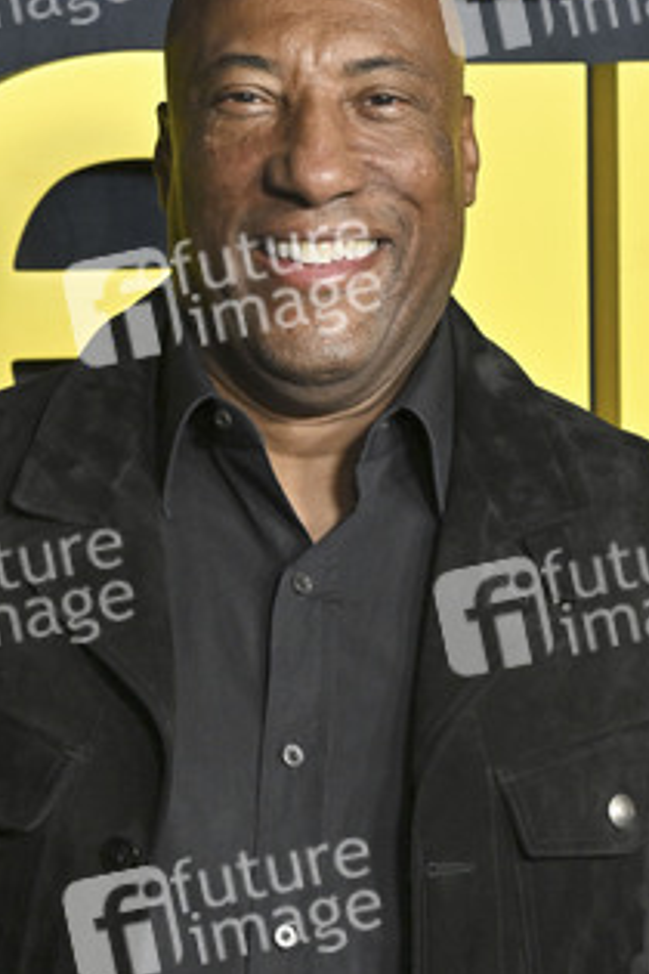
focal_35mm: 104
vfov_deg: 19.6
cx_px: 312
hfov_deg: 13.2
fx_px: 2812
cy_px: 448
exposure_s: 1/320
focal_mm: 82
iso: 2500
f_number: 5.6
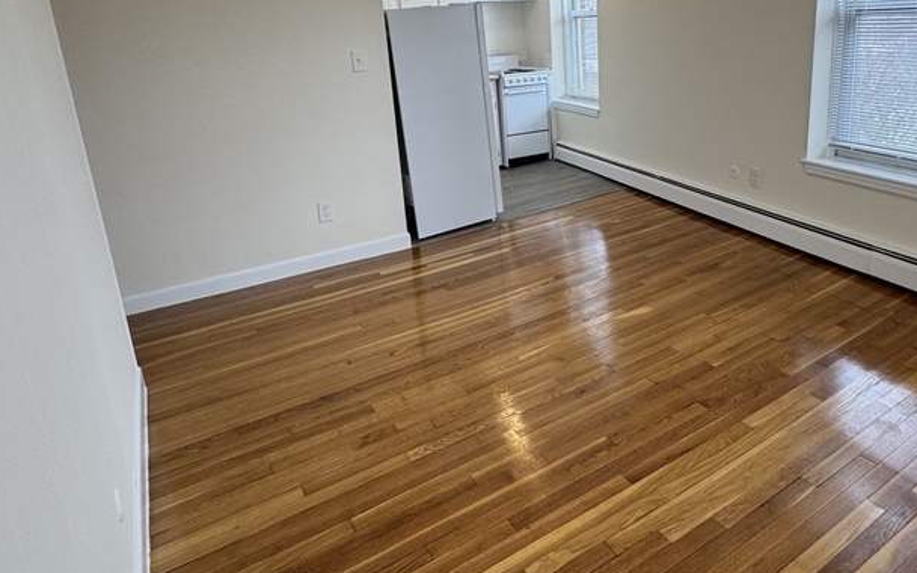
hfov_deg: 71.6
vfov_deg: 48.2
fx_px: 625
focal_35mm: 25
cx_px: 561
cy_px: 179
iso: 80
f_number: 2.2
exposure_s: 1/120
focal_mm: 2.22
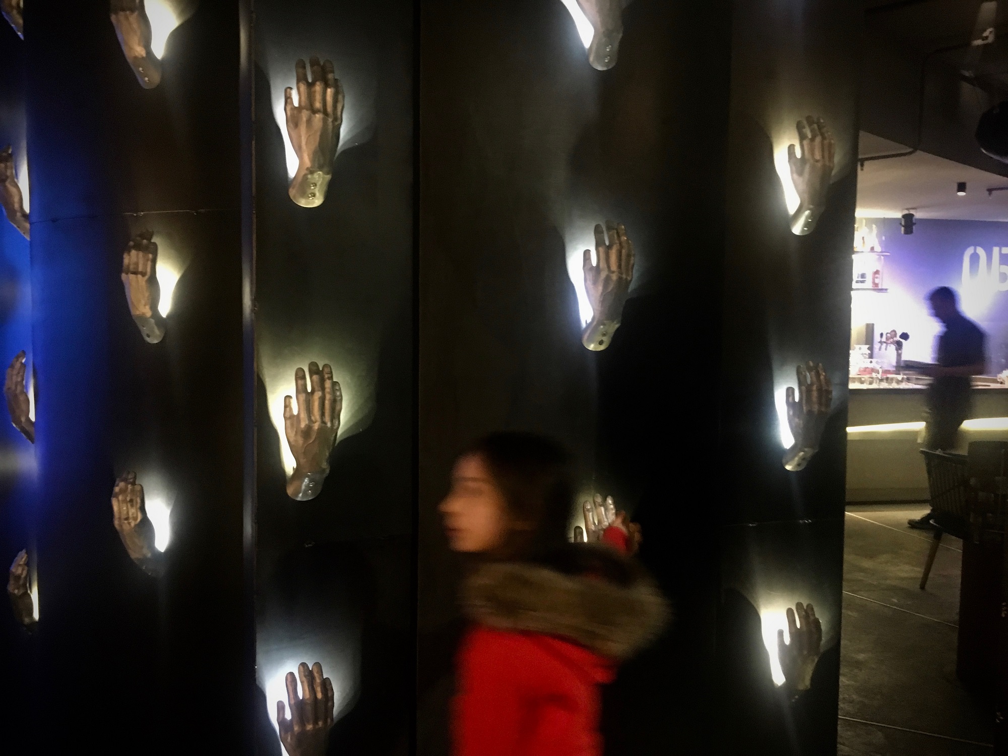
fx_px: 844
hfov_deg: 61.7
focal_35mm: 29
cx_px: 504
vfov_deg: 48.2
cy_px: 378
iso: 500
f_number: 2.2
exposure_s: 1/17
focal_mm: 4.15
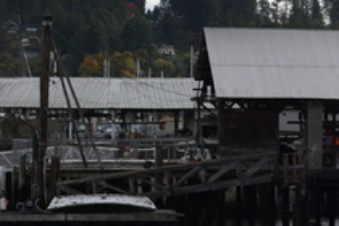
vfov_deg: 8.0
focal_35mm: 171
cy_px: 166
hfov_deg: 11.7
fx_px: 1610
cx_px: 423
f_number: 8
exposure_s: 1/250
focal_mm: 28
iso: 100
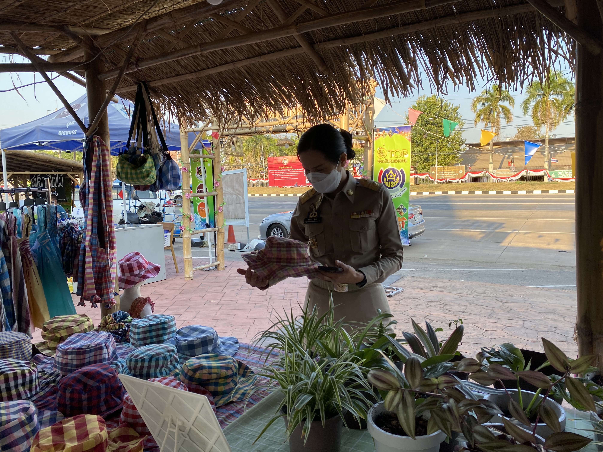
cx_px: 302
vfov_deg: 53.1
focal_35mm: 26
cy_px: 226
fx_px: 453
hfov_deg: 67.3
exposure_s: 1/376
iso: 32
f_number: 1.8
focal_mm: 4.25
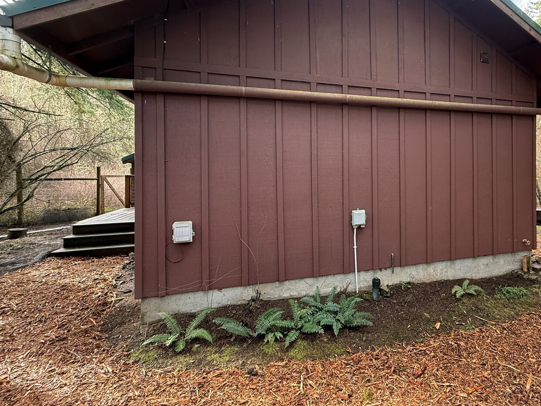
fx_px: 281
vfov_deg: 71.1
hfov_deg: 85.9
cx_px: 341
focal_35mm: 18
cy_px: 171
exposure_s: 1/99
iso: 250
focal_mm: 2.22
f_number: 2.2
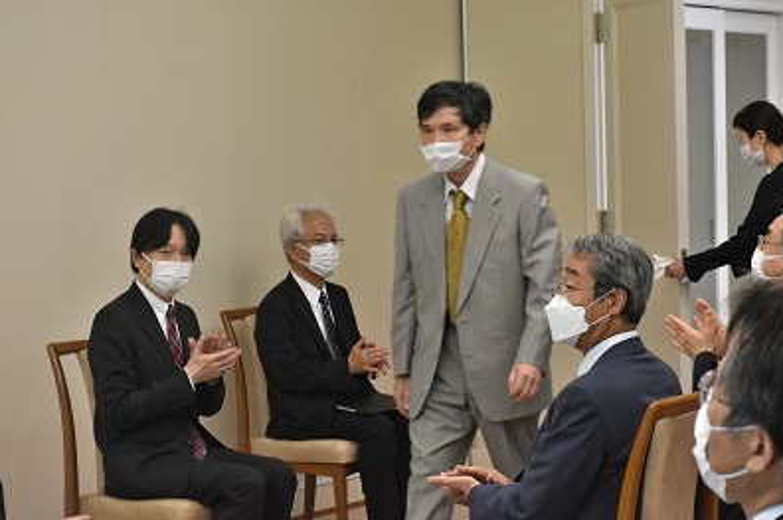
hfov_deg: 20.4
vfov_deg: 13.7
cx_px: 393
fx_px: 2172
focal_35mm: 100
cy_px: 261
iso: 1600
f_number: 8
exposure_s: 1/100
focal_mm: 66
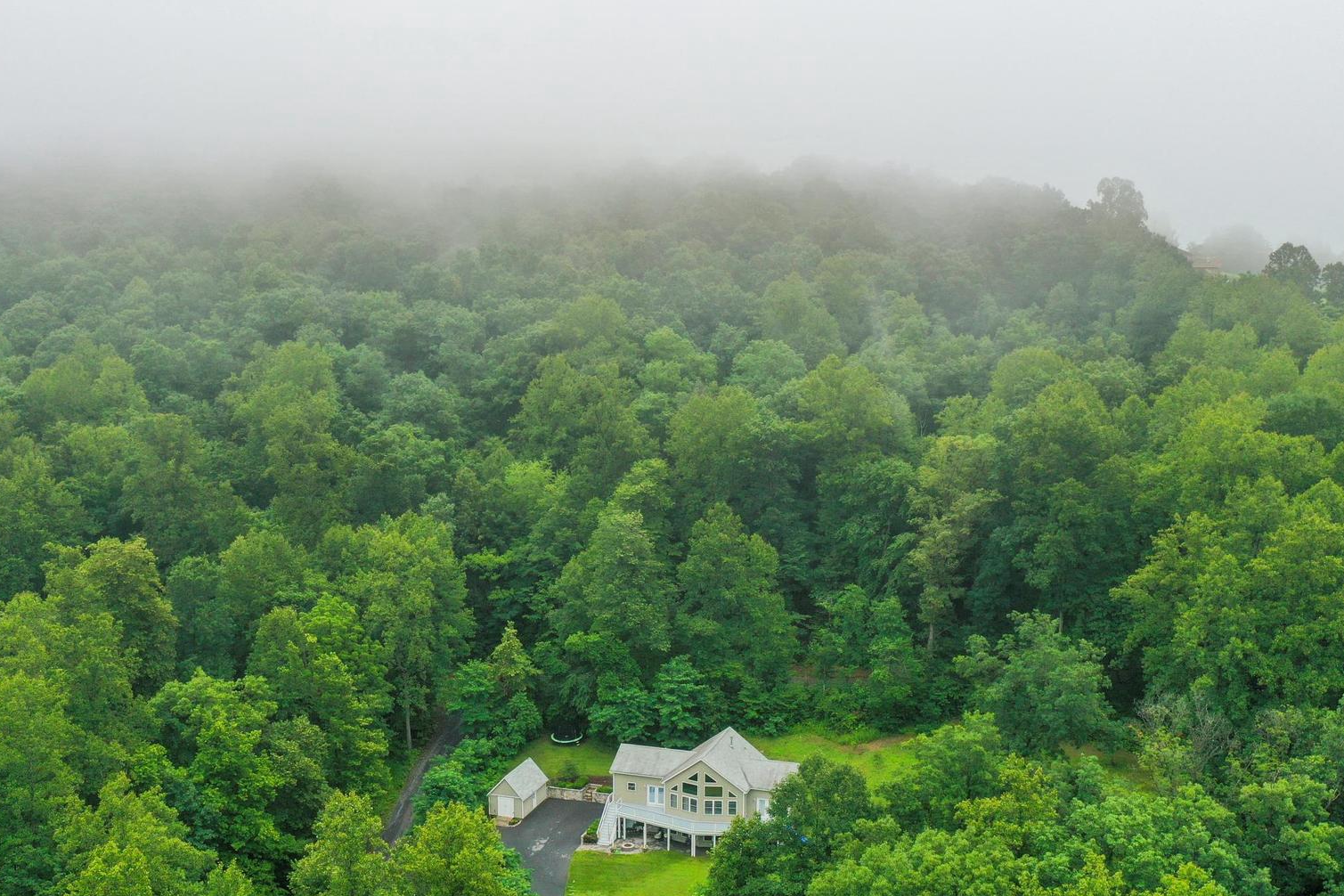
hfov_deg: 50.7
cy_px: 550
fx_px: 1419
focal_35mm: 38
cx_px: 645
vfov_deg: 34.9
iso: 100
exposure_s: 1/200
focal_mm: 10.26
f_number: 5
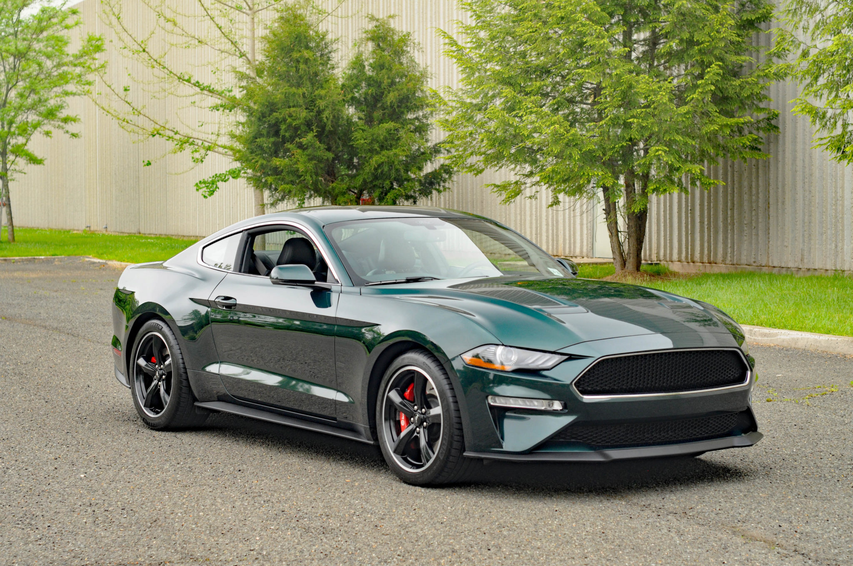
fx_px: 1775
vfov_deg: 18.1
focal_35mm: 75
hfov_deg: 27.0
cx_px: 426
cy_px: 283
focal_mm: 50
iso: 500
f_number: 4.5
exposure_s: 1/250
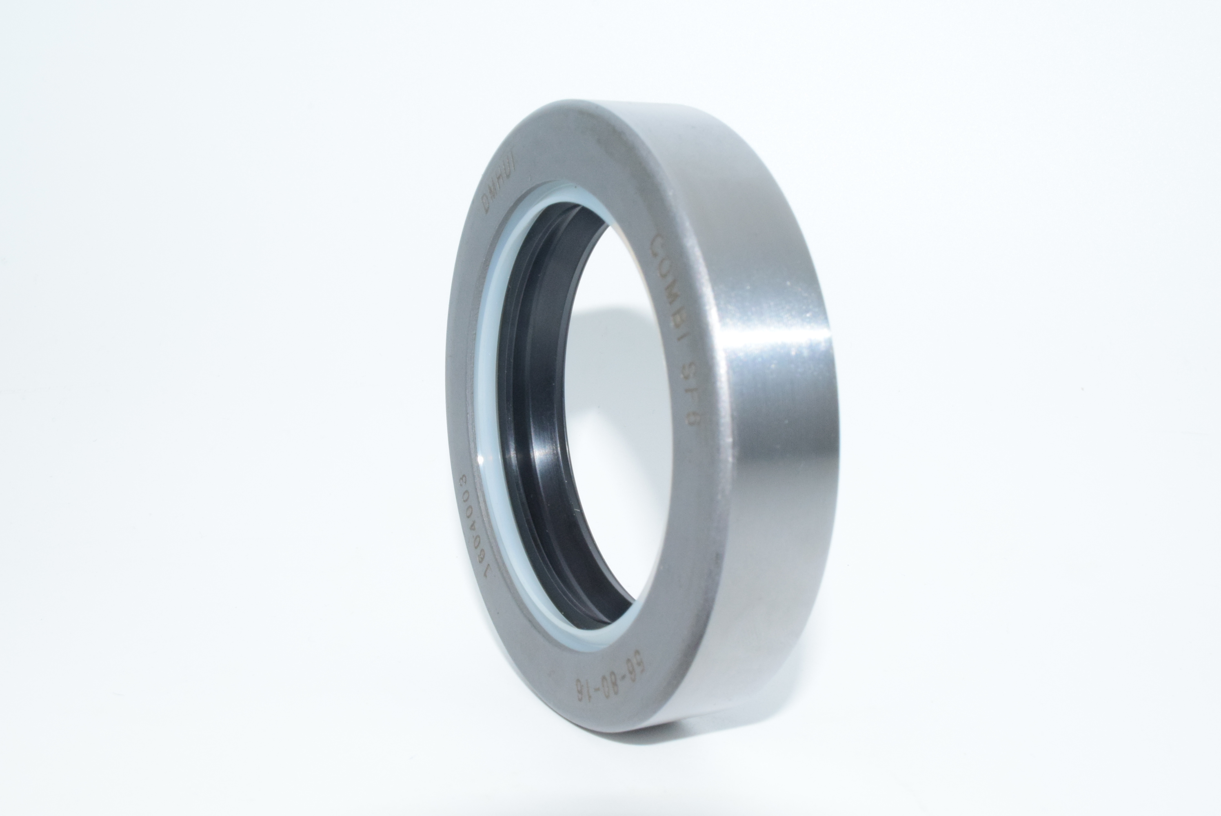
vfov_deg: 33.1
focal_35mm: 40
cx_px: 610
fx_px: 1375
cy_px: 408
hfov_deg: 47.9
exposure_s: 1/60
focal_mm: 27
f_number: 25
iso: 1600
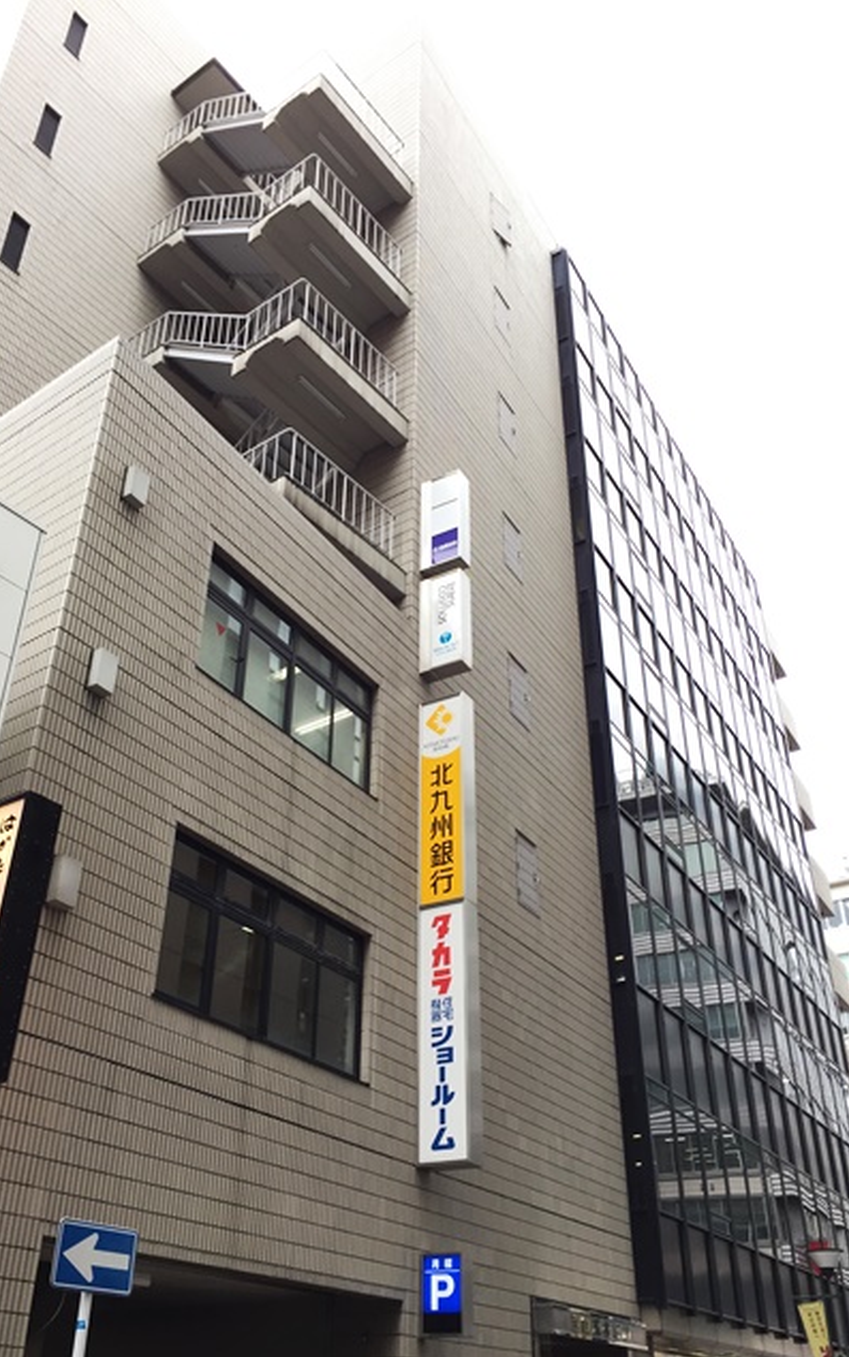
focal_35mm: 31
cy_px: 682
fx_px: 1147
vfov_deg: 61.2
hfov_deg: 40.6
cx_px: 387
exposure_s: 1/155
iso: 32
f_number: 2.2
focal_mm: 4.15
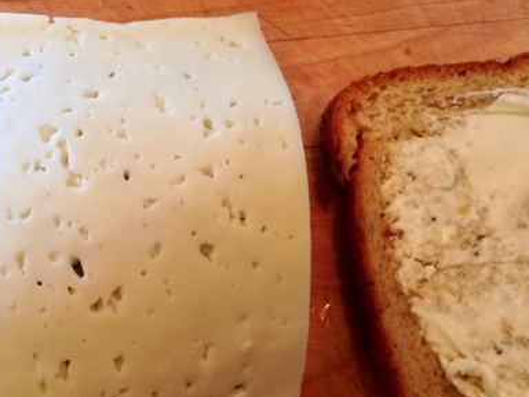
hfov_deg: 34.3
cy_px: 240
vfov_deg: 26.5
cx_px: 143
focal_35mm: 55
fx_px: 841
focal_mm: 4.12
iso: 50
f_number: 2.4
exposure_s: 1/40
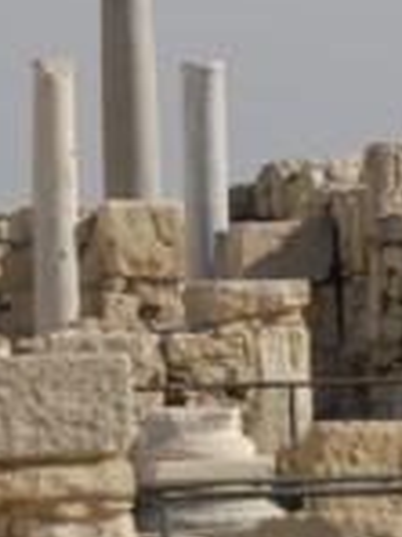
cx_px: 243
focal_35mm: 565
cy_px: 181
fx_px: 8753
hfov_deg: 2.6
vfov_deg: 3.5
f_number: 14
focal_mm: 145
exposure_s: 1/125
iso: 100
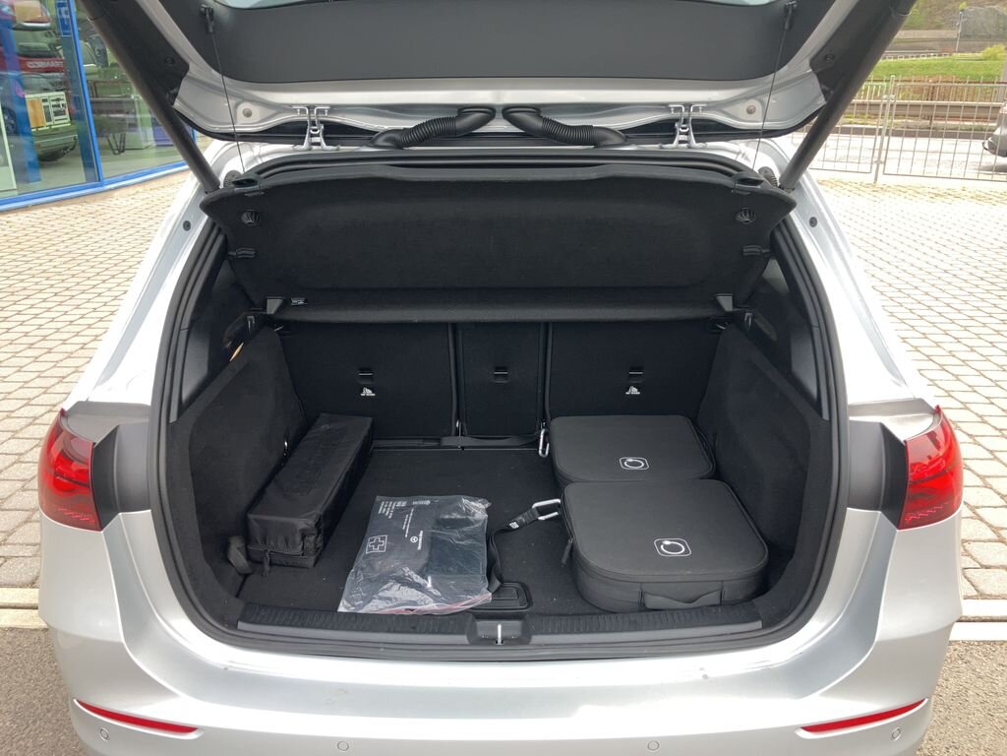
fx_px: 815
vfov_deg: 49.7
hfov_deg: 63.4
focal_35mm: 28
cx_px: 504
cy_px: 378
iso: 20
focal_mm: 3.99
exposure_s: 1/166
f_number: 1.8
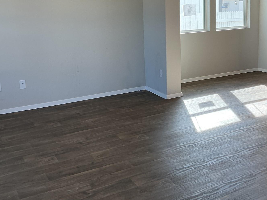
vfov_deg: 31.5
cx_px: 167
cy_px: 47
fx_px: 347
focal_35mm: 45
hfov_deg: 41.8
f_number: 1.8
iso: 50
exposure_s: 1/120
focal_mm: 3
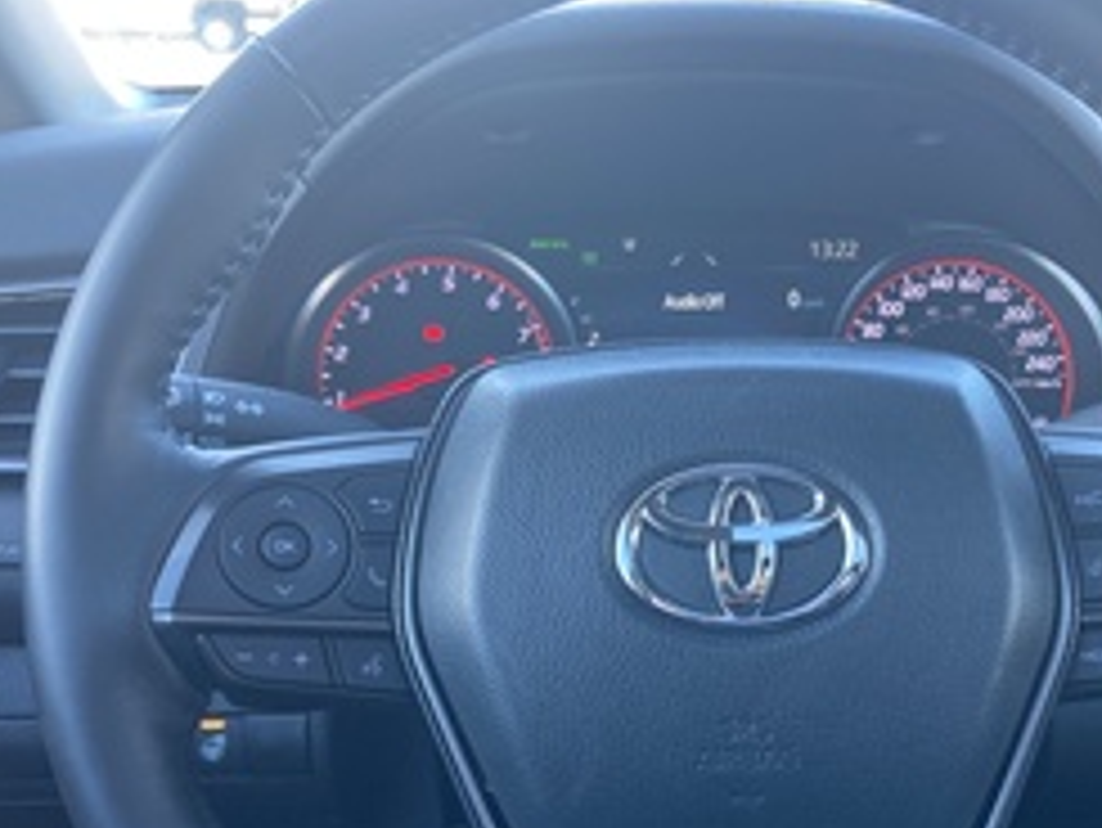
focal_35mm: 48
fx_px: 1529
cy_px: 551
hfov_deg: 39.3
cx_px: 702
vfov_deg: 30.1
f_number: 1.8
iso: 125
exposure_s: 1/60
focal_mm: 3.99
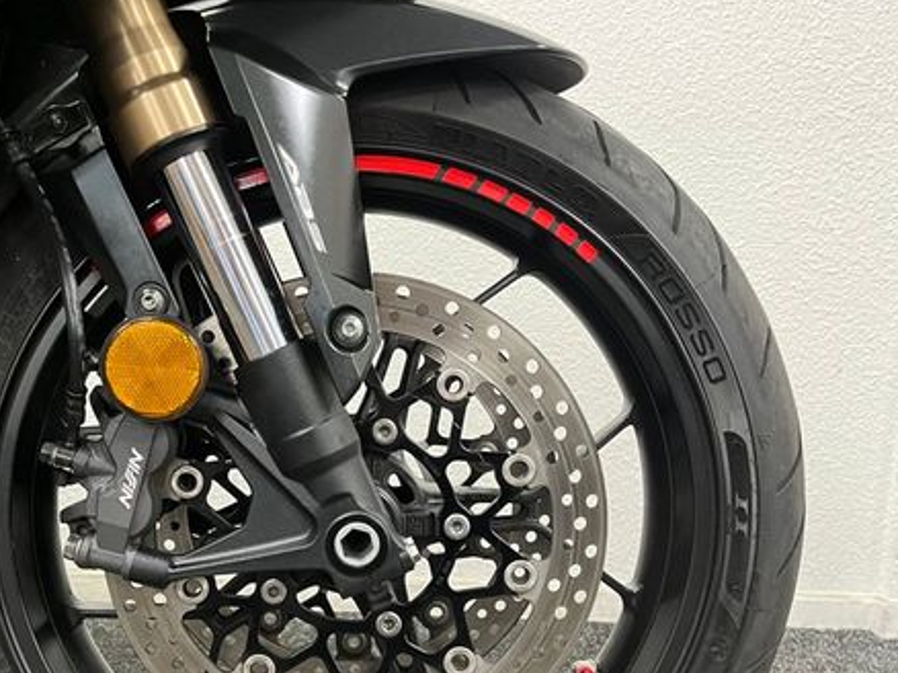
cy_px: 478
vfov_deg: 37.0
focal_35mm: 38
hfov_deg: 48.5
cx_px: 332
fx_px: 985
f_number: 1.6
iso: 400
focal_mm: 5.1
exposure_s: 1/33
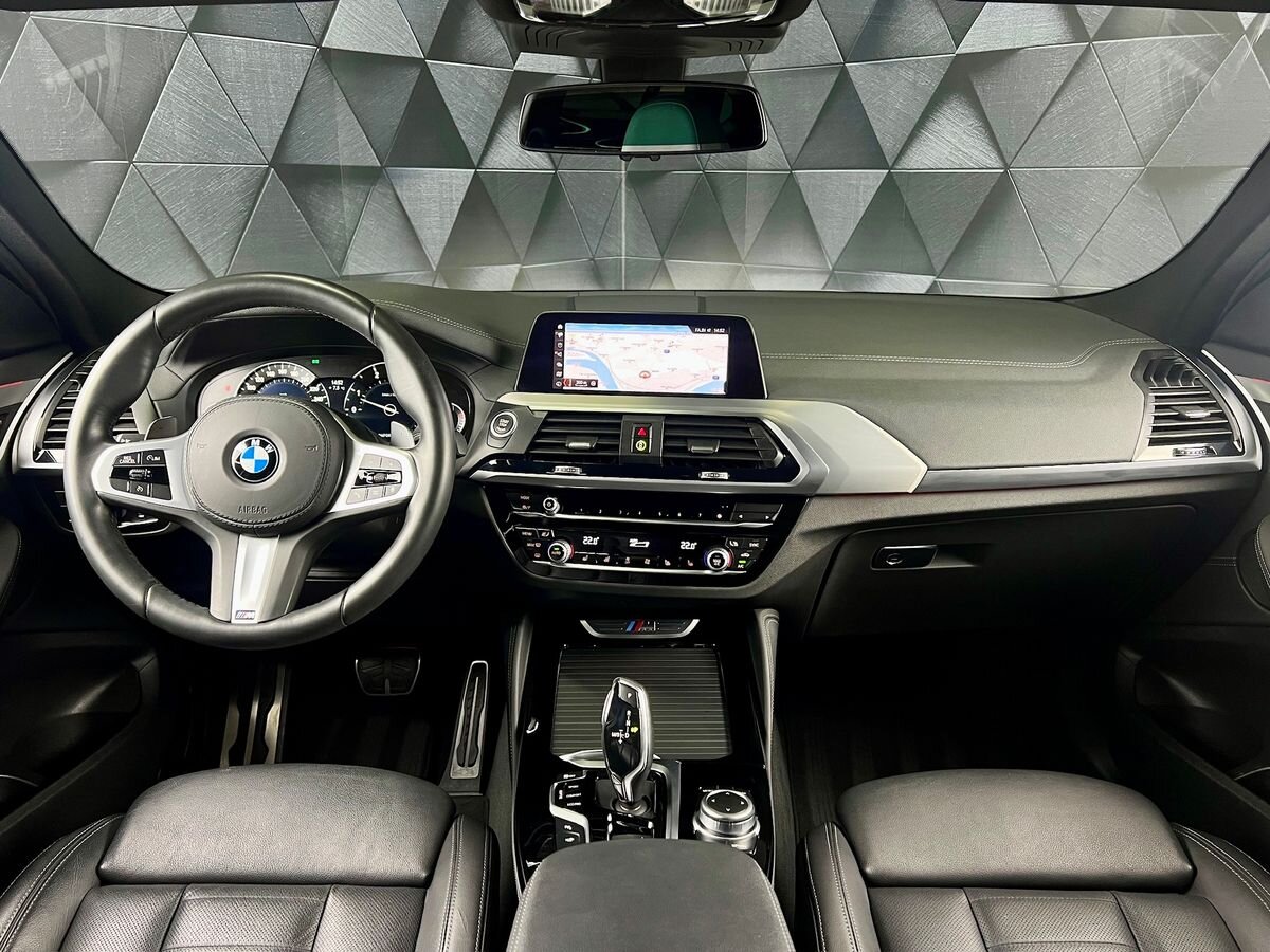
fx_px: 954
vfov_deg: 53.1
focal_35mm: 26
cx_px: 635
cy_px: 476
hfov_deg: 67.3
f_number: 1.5
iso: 125
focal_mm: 5.7
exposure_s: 1/49
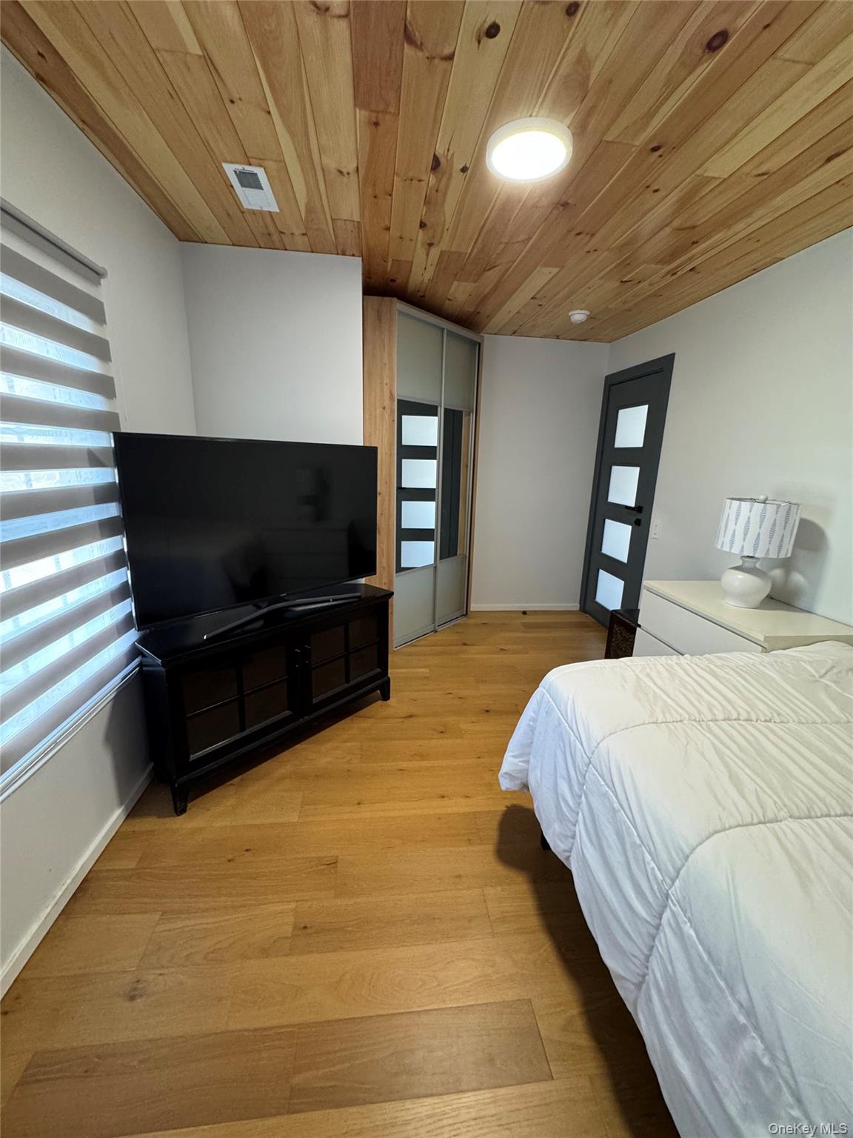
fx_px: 460
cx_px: 426
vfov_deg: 102.1
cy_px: 569
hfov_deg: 85.7
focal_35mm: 14
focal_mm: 2.22
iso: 500
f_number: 2.2
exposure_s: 1/60
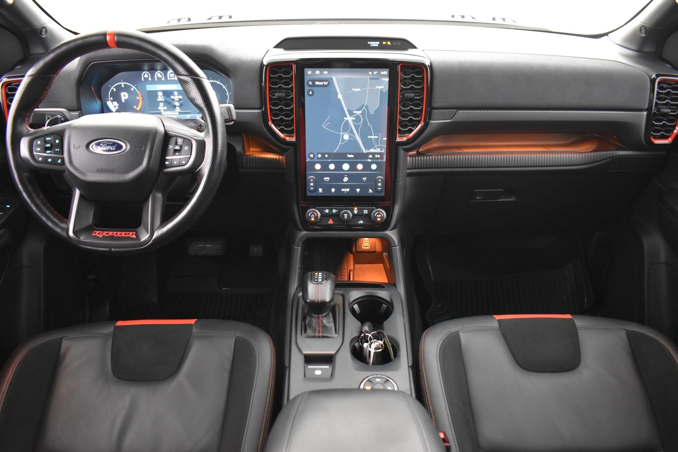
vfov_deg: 47.9
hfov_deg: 67.4
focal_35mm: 27
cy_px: 226
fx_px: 508
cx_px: 339
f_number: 3.5
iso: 3200
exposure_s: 1/8
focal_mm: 18
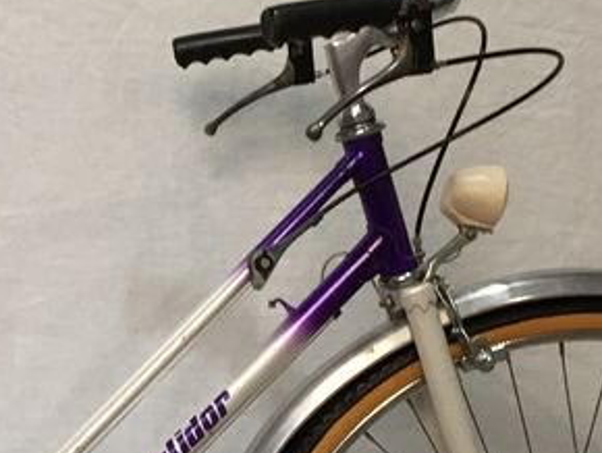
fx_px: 1741
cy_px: 382
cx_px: -17
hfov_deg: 19.0
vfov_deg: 14.7
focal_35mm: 100
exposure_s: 1/33
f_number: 2.2
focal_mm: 4.15
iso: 125
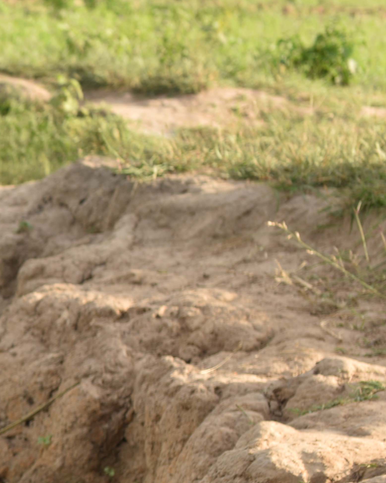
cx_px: -451
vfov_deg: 10.8
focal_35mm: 177
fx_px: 2528
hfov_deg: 8.2
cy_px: 439
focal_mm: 50
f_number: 5.6
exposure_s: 1/125
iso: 64
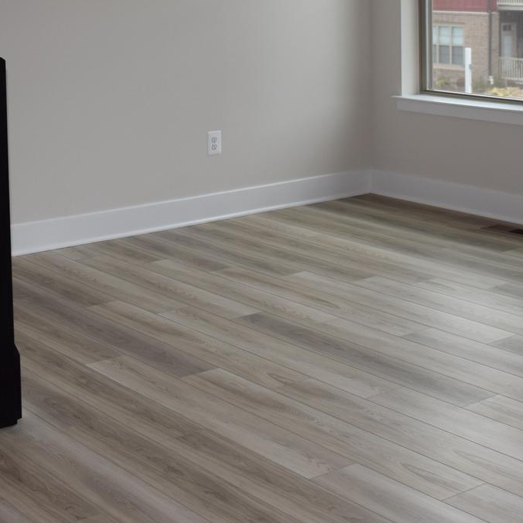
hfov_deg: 24.9
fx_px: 1179
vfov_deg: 24.2
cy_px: 32
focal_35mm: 69
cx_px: 199
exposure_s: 1/125
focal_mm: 18
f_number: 5.6
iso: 220
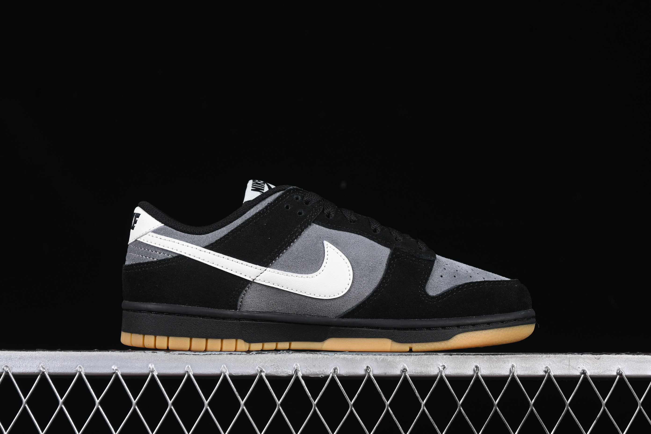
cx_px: 326
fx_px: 1356
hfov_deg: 27.0
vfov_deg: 18.2
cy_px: 217
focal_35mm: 75
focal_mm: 50
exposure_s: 1/60
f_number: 6.3
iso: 160
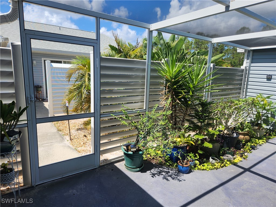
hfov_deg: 73.9
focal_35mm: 23
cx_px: 138
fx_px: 183
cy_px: 104
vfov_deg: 58.9
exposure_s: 1/834
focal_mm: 5.4
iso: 20
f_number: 1.8
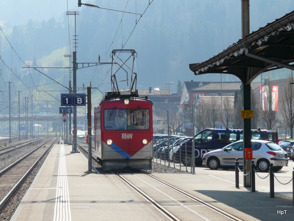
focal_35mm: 129
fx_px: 1096
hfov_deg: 15.3
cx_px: 147
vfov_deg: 11.5
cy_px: 110
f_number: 5.6
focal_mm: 21.1
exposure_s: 1/400
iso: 100
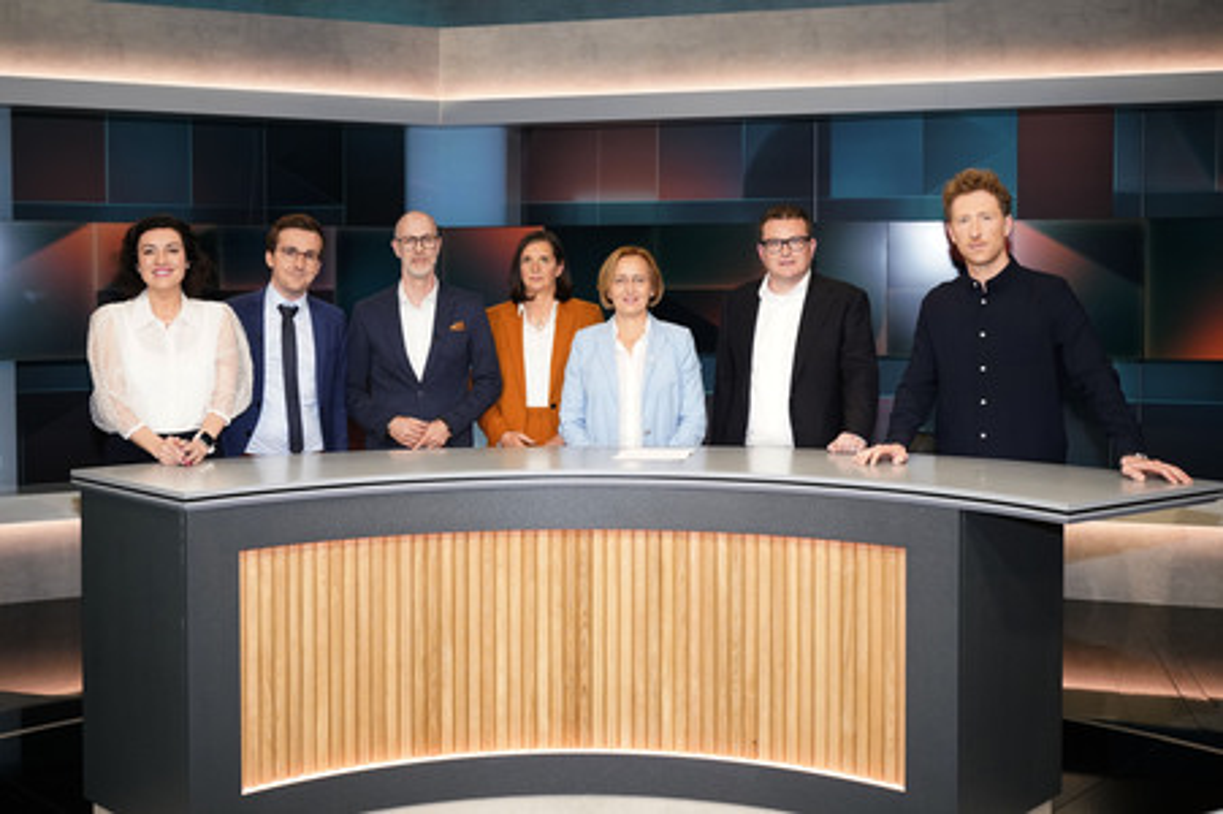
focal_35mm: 32
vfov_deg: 41.1
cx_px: 612
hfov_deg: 58.8
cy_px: 407
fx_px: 1086
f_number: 5
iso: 2000
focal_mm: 32
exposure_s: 1/160
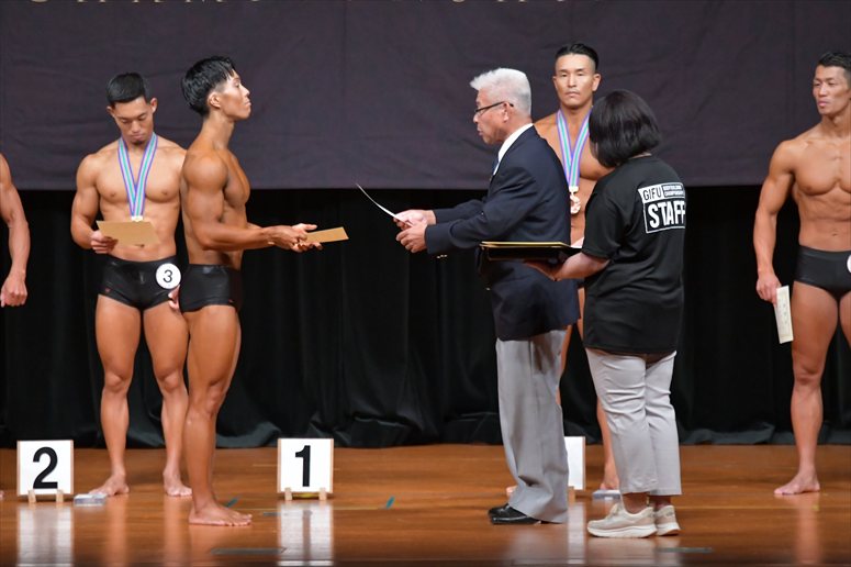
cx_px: 426
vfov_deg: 5.4
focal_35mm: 255
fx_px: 6025
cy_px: 284
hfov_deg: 8.1
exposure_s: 1/400
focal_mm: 170
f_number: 5.6
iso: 5000
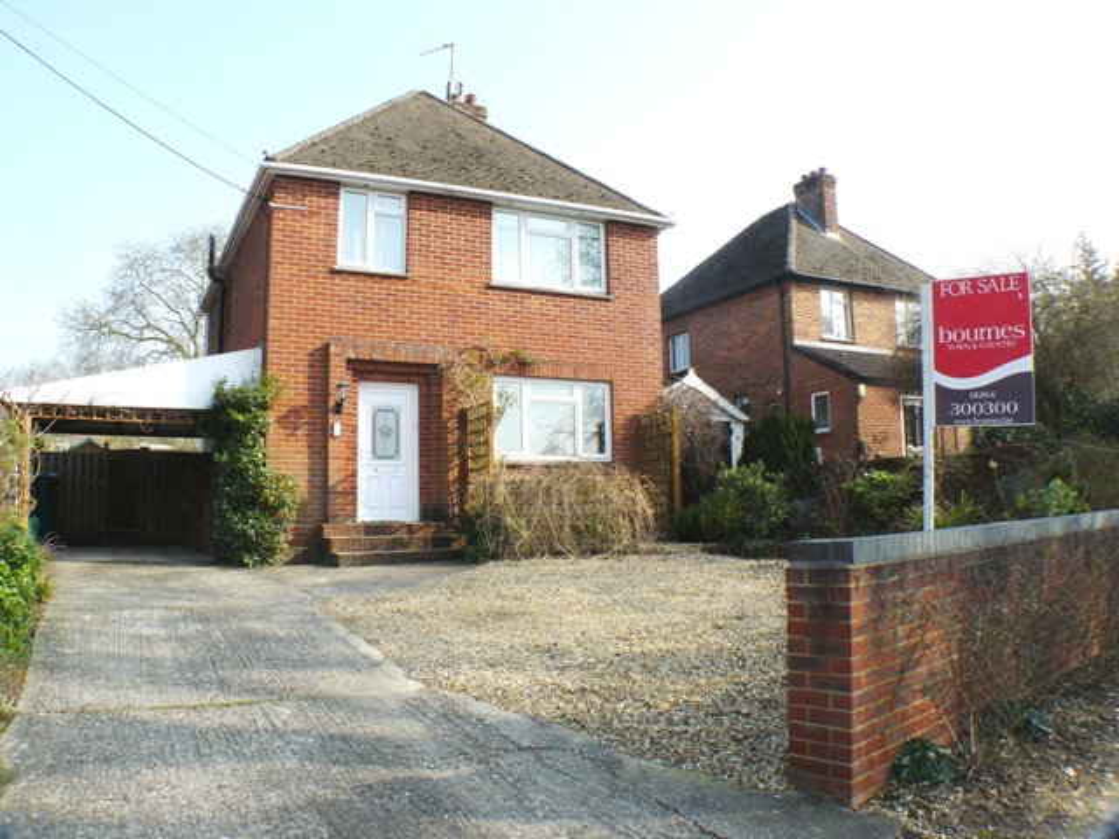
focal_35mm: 36
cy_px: 420
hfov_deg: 51.4
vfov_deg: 39.7
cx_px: 560
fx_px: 1164
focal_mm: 6
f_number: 5.6
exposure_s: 1/320
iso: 160
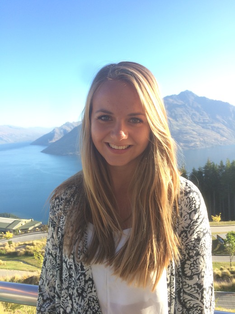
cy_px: 157
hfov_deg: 48.2
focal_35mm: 29
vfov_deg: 61.7
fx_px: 262
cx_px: 118
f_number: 2.2
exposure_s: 1/483
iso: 32
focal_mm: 4.15
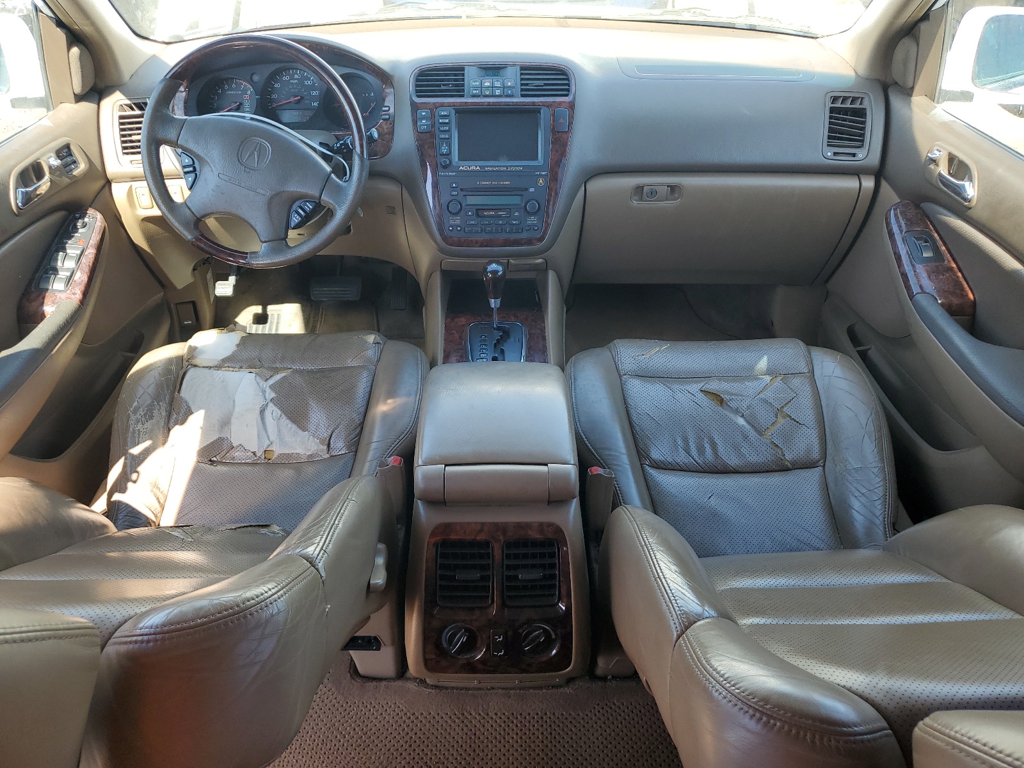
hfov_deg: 67.3
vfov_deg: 53.1
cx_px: 512
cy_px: 384
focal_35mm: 26
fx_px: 769
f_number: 1.5
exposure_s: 1/222
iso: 50
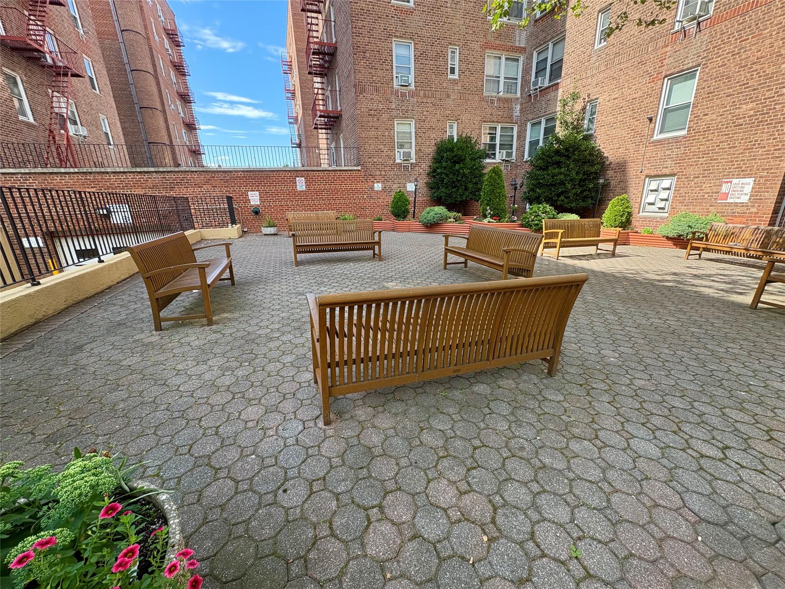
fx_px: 317
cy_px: 294
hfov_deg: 102.1
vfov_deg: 85.7
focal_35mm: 14
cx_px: 392
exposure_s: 1/244
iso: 40
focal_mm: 2.22
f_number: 2.2
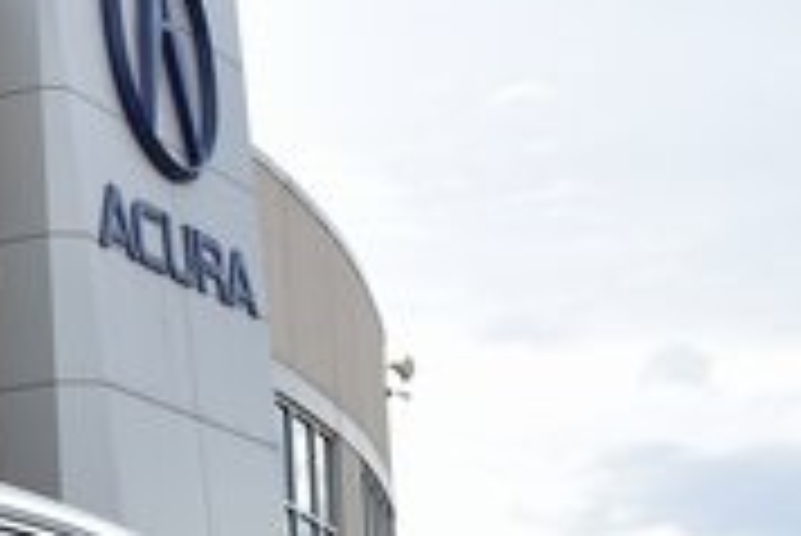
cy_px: 640
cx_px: -594
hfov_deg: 13.7
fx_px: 3002
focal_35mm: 135
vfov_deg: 10.0
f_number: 6.3
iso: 100
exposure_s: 1/160
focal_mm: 25
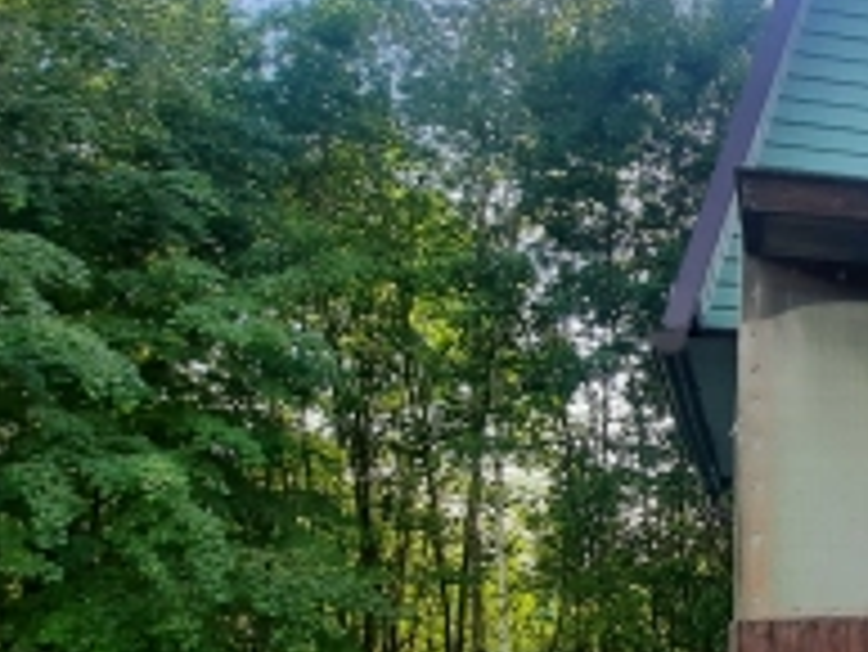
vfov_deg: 33.2
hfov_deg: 31.9
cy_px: 540
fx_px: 1054
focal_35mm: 42
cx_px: 1174
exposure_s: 1/372
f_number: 2.2
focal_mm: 1.74
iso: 40
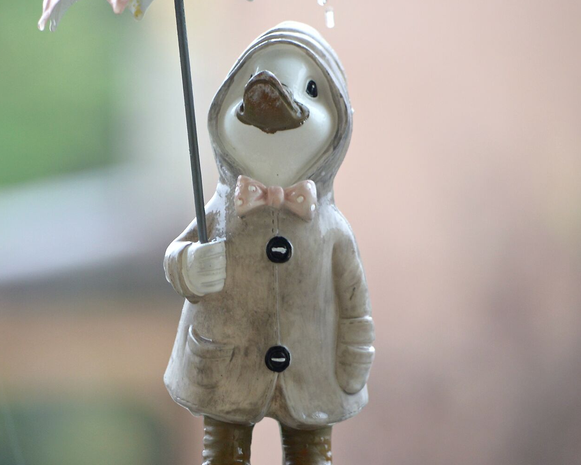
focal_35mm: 352
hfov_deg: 5.5
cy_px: 182
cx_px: 33
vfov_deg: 4.4
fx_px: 6051
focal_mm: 130
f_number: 5.6
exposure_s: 1/100
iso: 360
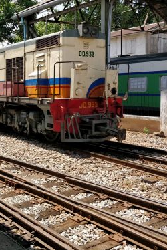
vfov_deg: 48.3
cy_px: 108
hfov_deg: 31.7
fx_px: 278
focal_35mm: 40
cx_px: 13
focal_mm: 4.1
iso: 250
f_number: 1.7
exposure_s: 1/1190
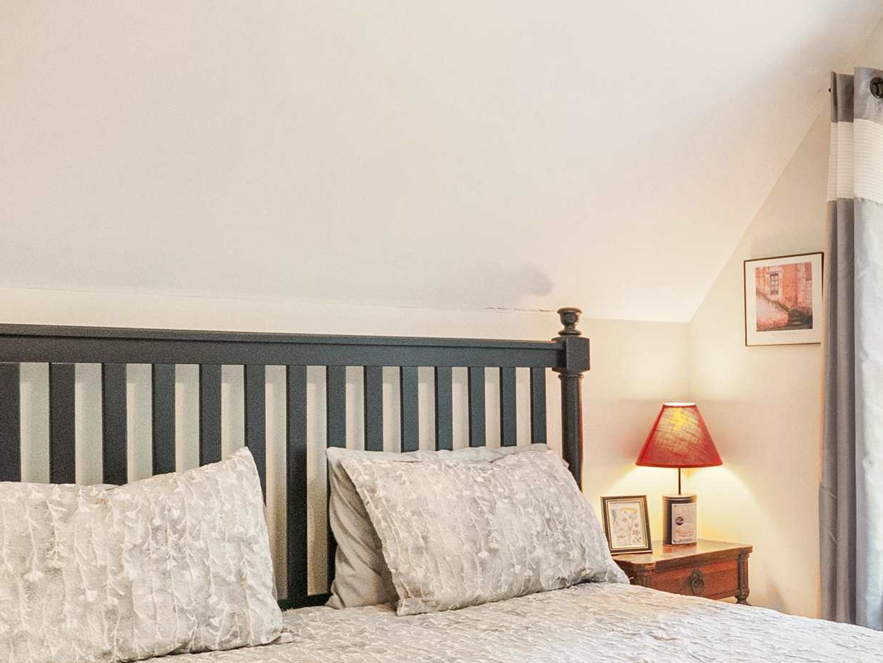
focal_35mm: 40
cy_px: 611
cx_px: 969
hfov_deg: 38.7
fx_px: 1021
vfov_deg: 33.8
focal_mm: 8
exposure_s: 1/60
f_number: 2.8
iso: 1000
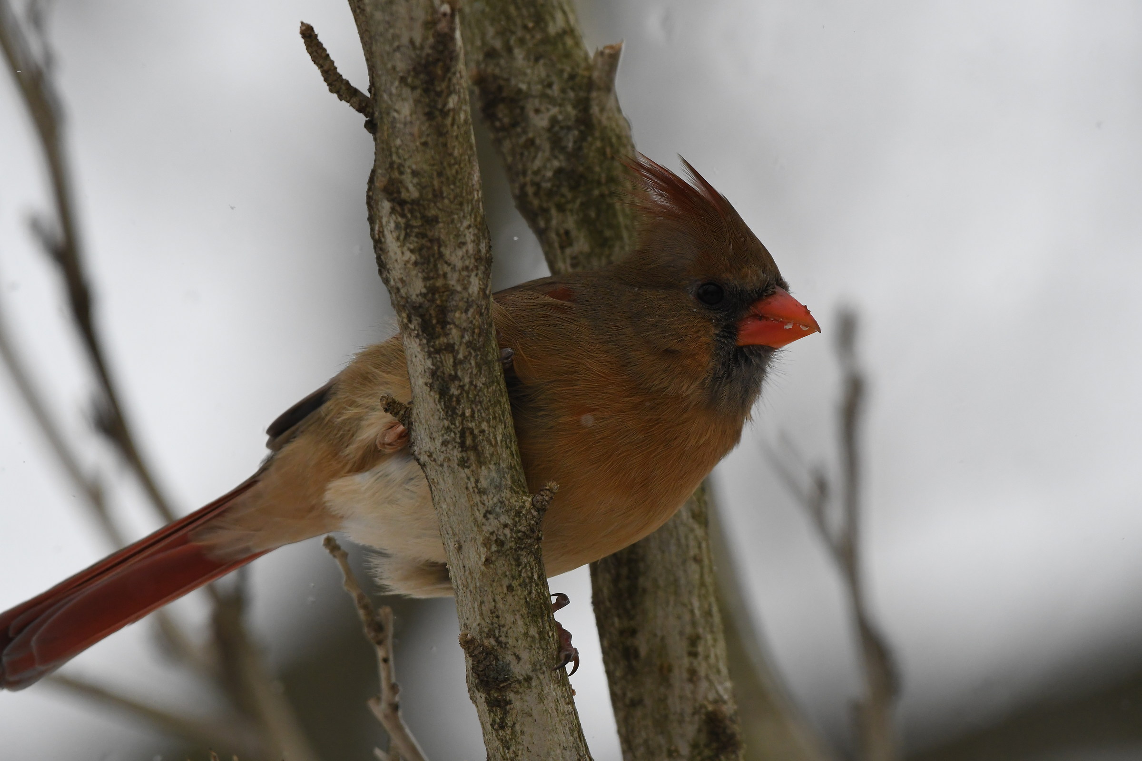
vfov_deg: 1.8
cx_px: 571
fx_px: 23790
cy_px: 380
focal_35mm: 750
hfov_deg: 2.7
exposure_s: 1/2500
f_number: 6.3
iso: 1600
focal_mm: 500
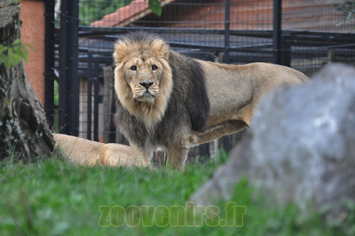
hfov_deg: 6.9
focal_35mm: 300
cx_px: 178
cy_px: 118
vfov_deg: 4.6
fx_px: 2954
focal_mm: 200
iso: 1600
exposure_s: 1/500
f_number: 5.3
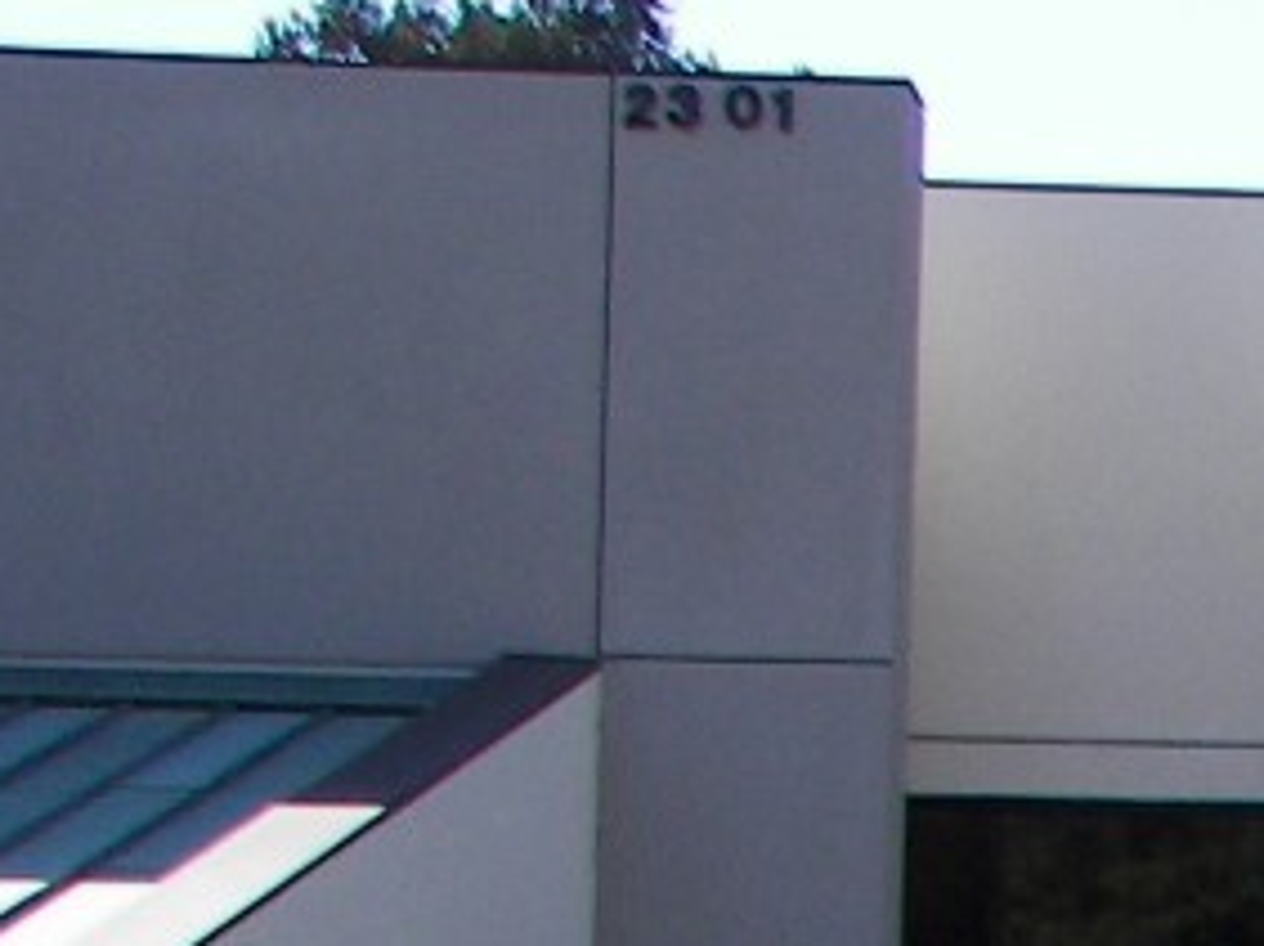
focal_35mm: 184
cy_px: 2264
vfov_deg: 7.5
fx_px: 6713
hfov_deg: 9.5
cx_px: 3034
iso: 64
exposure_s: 1/400
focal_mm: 6
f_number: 4
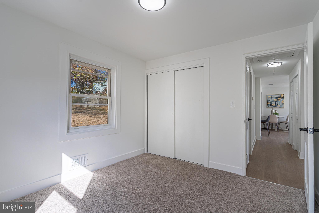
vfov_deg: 73.7
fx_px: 142
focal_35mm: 16
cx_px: 160
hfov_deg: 96.7
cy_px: 106
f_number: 8
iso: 200
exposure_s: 1/6400
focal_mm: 16
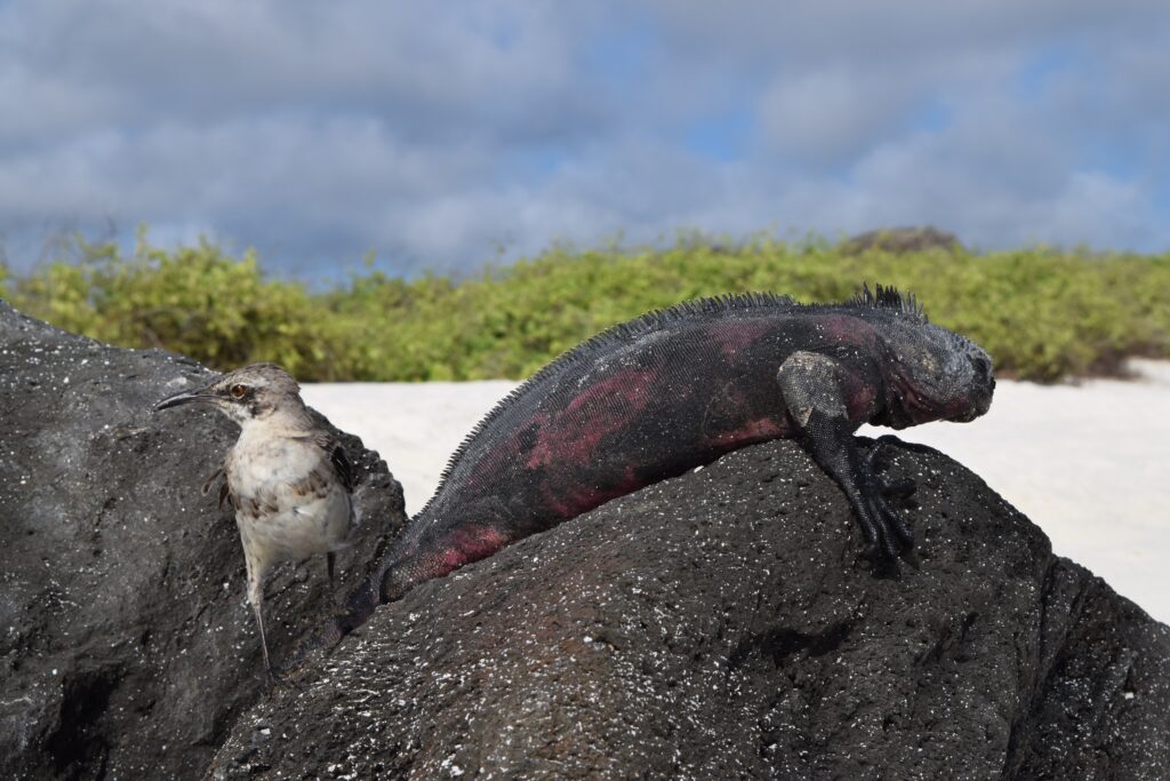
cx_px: 585
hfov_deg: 26.0
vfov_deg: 17.5
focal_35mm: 78
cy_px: 390
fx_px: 2535
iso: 200
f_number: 11
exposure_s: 1/500
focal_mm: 52
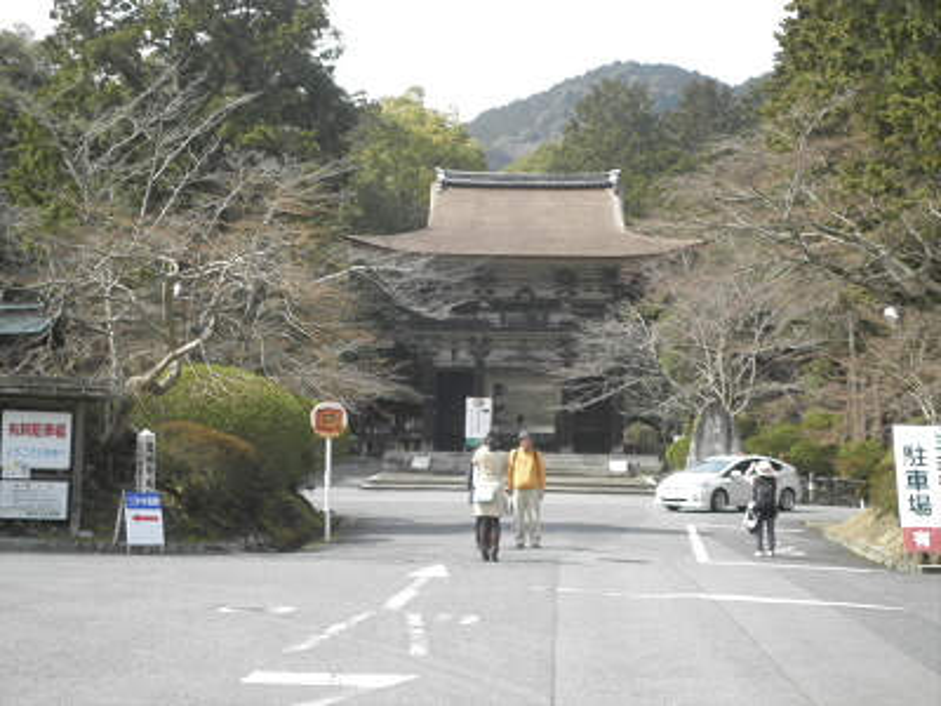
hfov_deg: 29.8
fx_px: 1767
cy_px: 353
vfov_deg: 22.6
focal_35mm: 65
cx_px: 470
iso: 64
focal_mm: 11.7
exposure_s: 1/125
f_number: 5.3
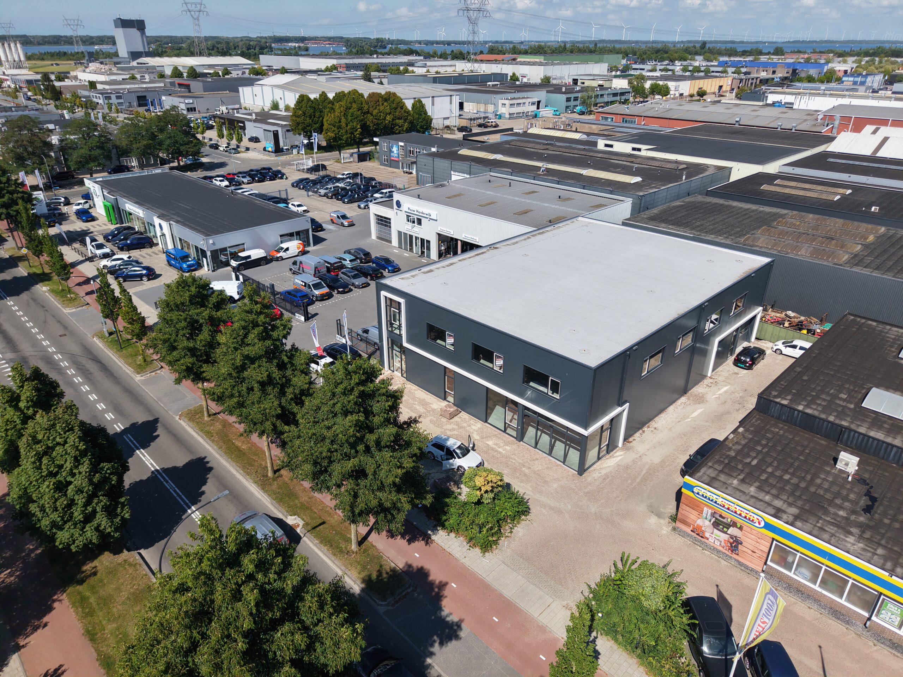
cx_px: 452
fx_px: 626
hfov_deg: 71.6
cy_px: 338
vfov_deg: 56.8
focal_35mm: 24
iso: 100
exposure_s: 1/400
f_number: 1.8
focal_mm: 8.67
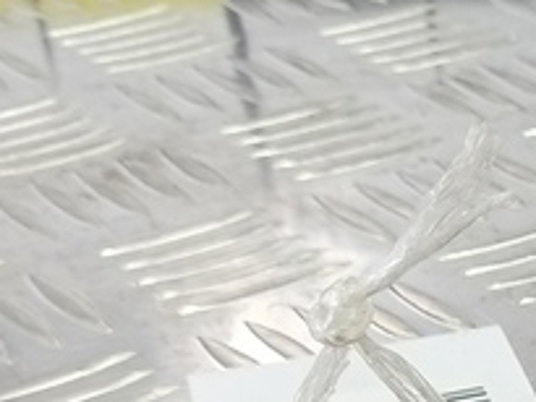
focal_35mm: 115
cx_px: 1077
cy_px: 796
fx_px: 1782
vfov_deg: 11.6
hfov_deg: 14.3
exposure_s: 1/50
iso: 183
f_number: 1.6
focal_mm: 4.11
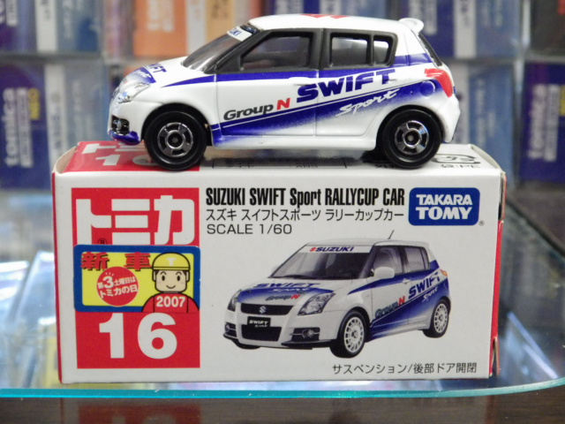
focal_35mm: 71
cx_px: 282
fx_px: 1159
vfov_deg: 20.7
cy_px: 212
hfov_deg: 27.4
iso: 800
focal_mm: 12.8
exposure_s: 1/30
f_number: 4.2
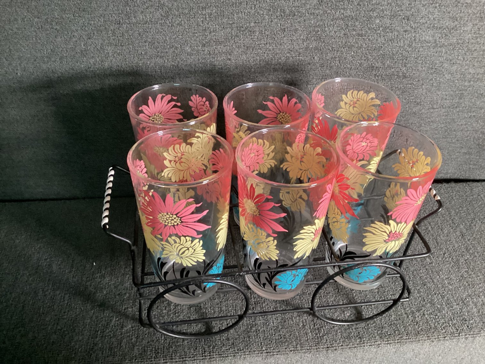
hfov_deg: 58.3
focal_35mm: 31
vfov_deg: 45.4
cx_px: 242
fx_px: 434
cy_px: 182
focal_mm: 3.3
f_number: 2.4
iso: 400
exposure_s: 1/40
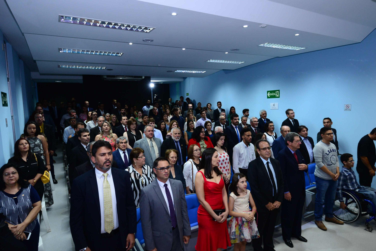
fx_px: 230
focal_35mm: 22
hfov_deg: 78.6
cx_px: 188
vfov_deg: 57.3
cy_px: 126
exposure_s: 1/125
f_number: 4
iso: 1600
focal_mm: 22
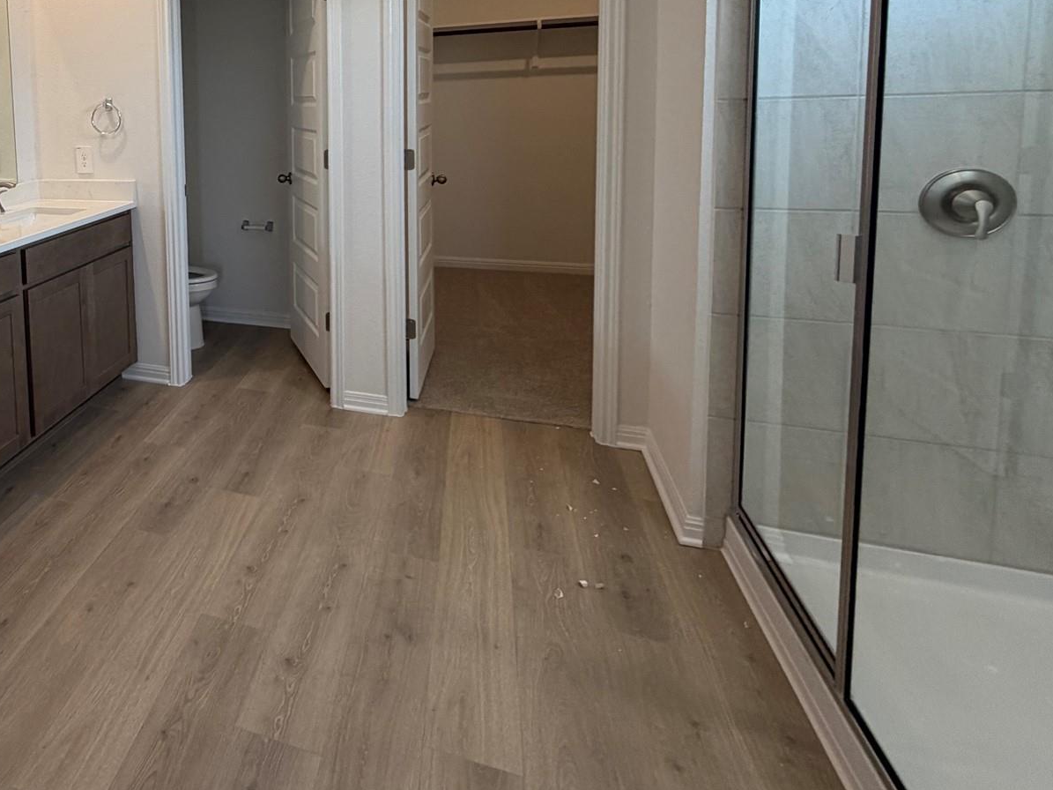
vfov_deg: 53.2
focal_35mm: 24
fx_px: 730
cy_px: 163
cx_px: 157
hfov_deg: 63.0
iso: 200
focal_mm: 2.22
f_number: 2.2
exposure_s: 1/120
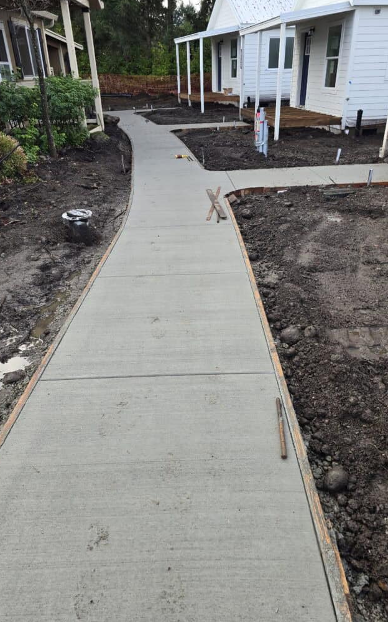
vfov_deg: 72.6
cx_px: 210
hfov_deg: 49.2
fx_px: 423
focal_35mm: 25
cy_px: 314
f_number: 1.7
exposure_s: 1/180
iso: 32
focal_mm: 6.3
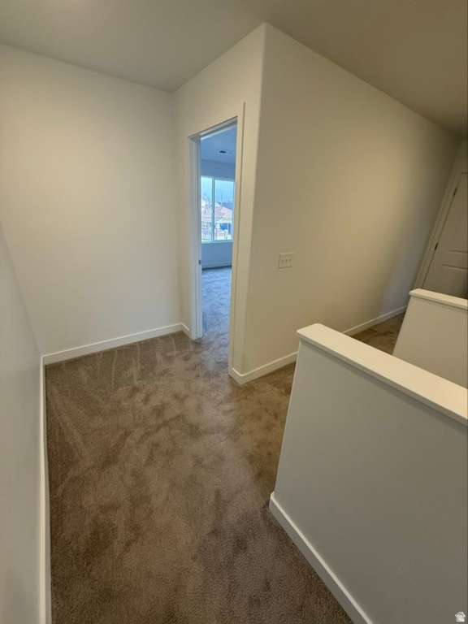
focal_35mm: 14
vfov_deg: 102.1
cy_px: 312
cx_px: 234
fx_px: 252
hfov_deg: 85.7
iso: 320
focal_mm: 2.22
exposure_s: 1/120
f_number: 2.2
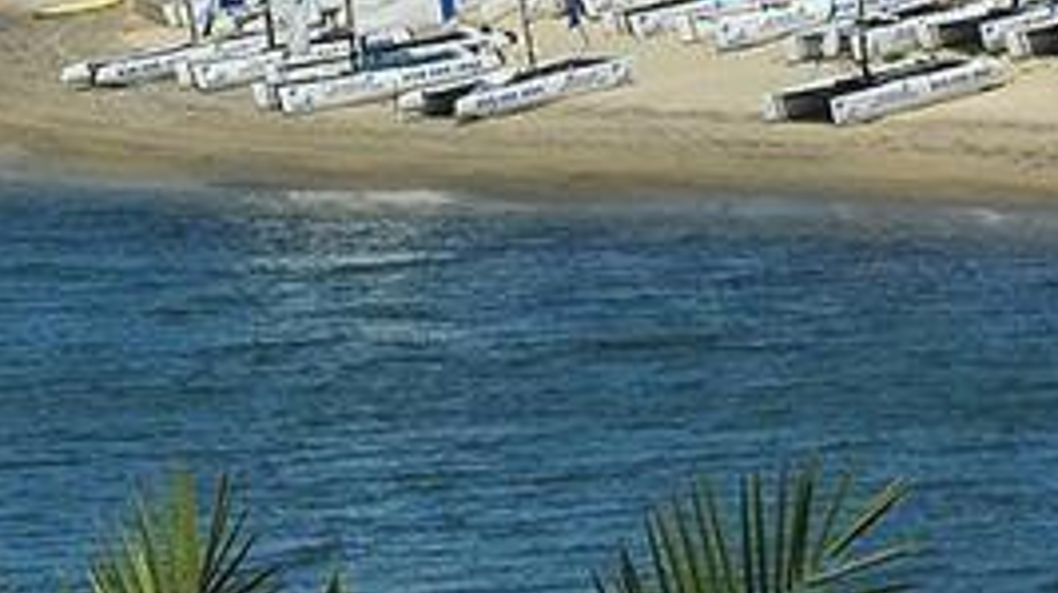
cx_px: -68
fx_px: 9333
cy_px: -14
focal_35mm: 333
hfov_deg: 6.5
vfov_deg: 3.6
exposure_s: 1/400
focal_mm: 55
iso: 100
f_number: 13
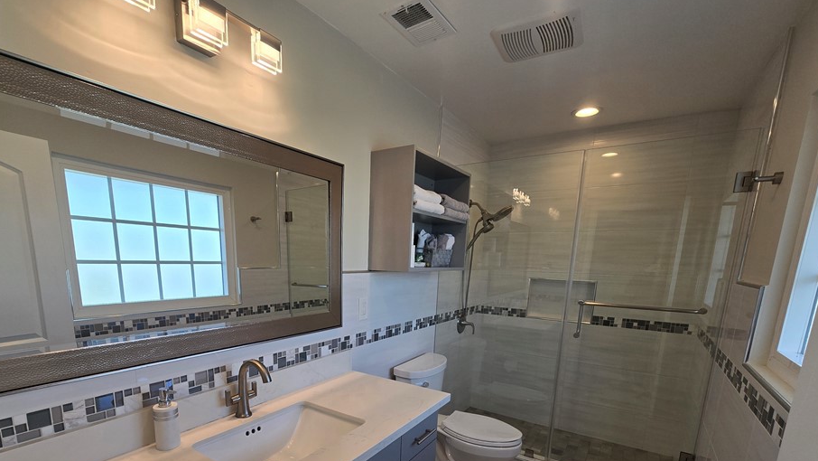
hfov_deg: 99.0
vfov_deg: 64.3
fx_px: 347
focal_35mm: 16
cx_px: 368
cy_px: 328
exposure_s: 1/167
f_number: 2.2
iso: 50
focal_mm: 2.2
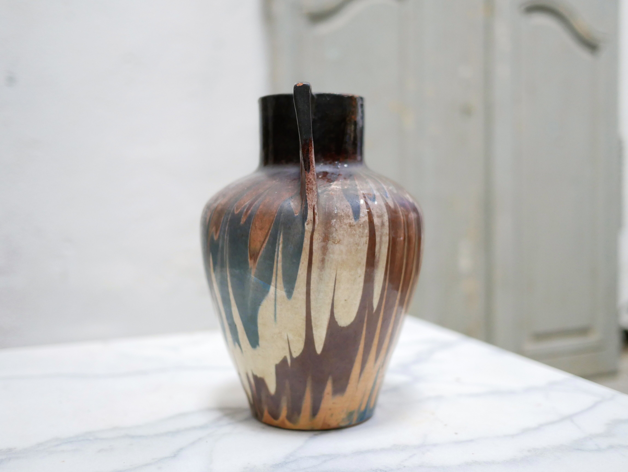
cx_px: 314
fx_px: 726
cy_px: 236
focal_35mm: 40
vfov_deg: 36.0
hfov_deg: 46.8
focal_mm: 20
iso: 1000
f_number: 1.7
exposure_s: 1/60
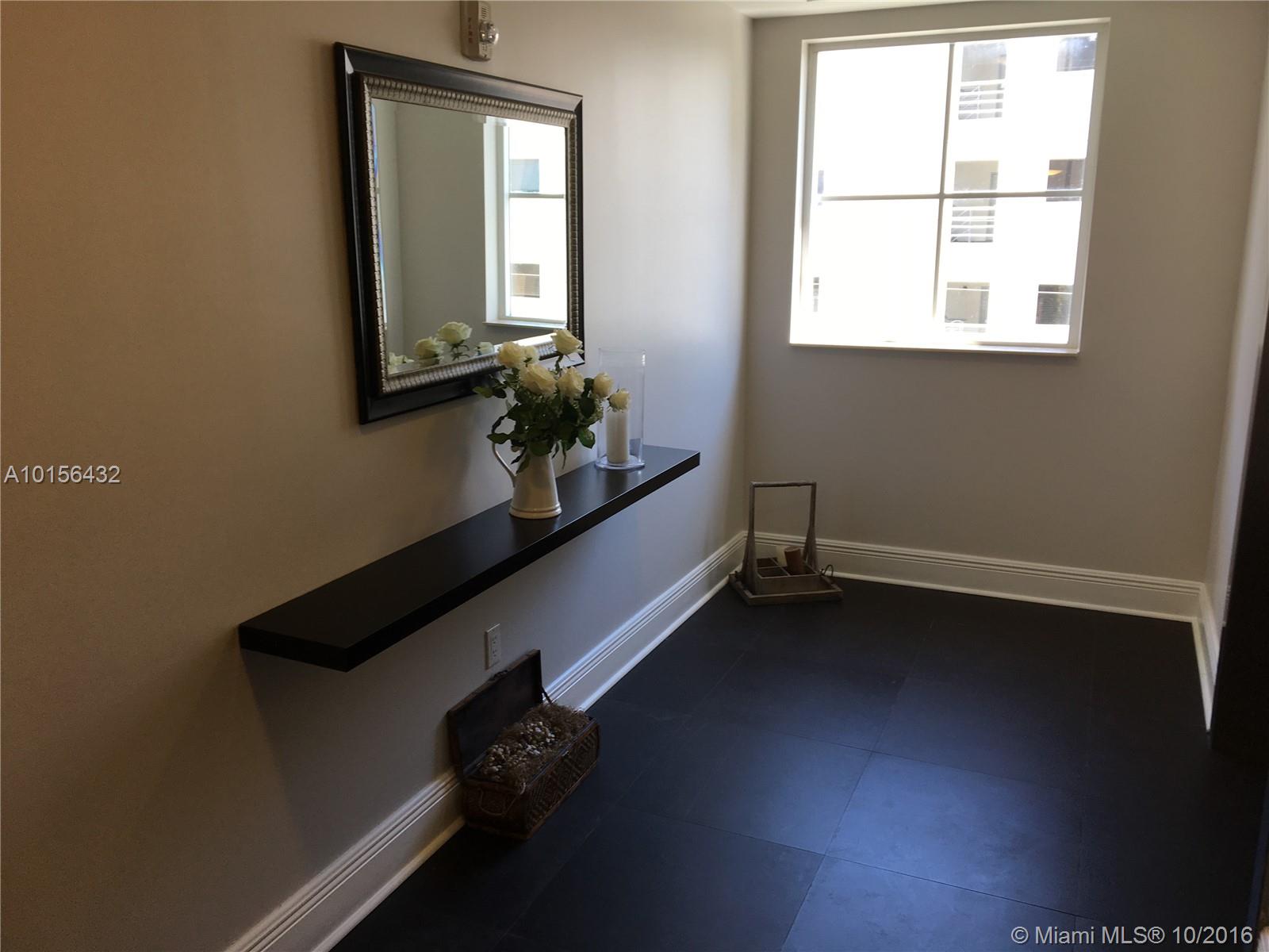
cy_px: 476
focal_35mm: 29
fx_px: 1063
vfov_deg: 48.2
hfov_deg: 61.7
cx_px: 634
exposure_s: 1/40
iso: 25
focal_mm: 4.15
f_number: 2.2
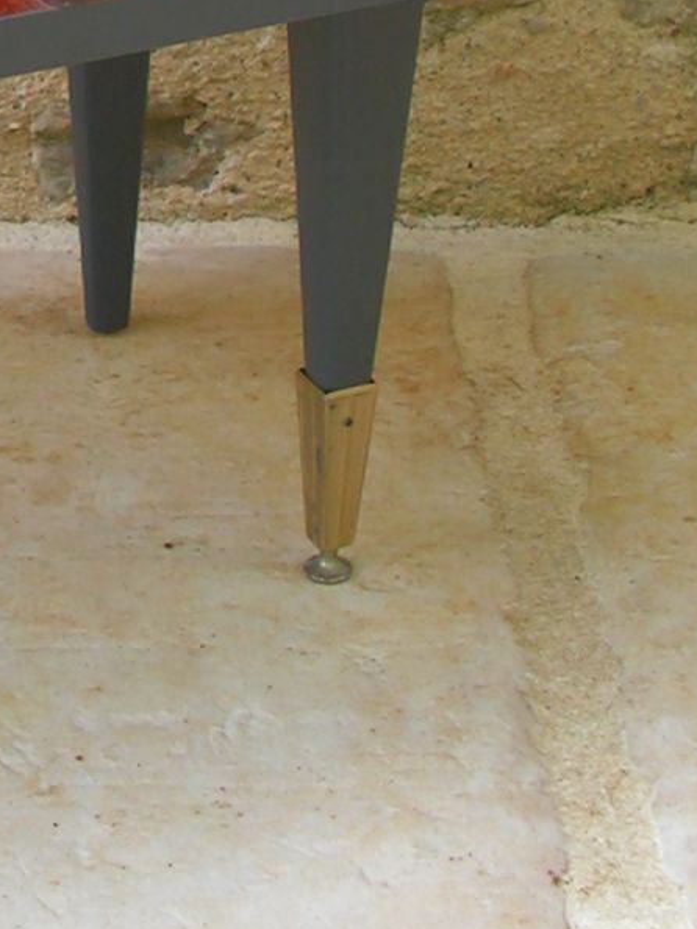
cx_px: -88
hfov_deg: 11.8
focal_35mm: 124
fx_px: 3330
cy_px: -189
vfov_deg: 15.3
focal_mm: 6
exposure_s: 1/60
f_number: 3.2
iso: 64
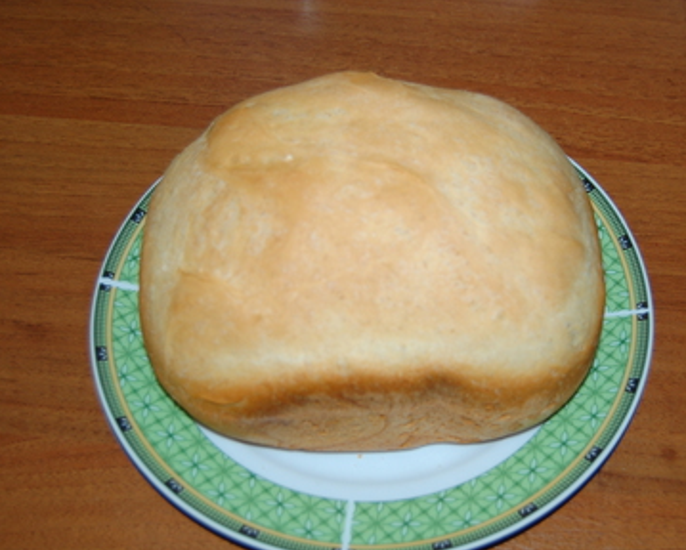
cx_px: 394
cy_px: 282
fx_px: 1109
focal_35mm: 55
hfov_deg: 34.3
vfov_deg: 27.9
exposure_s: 1/60
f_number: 4.5
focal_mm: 31
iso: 400
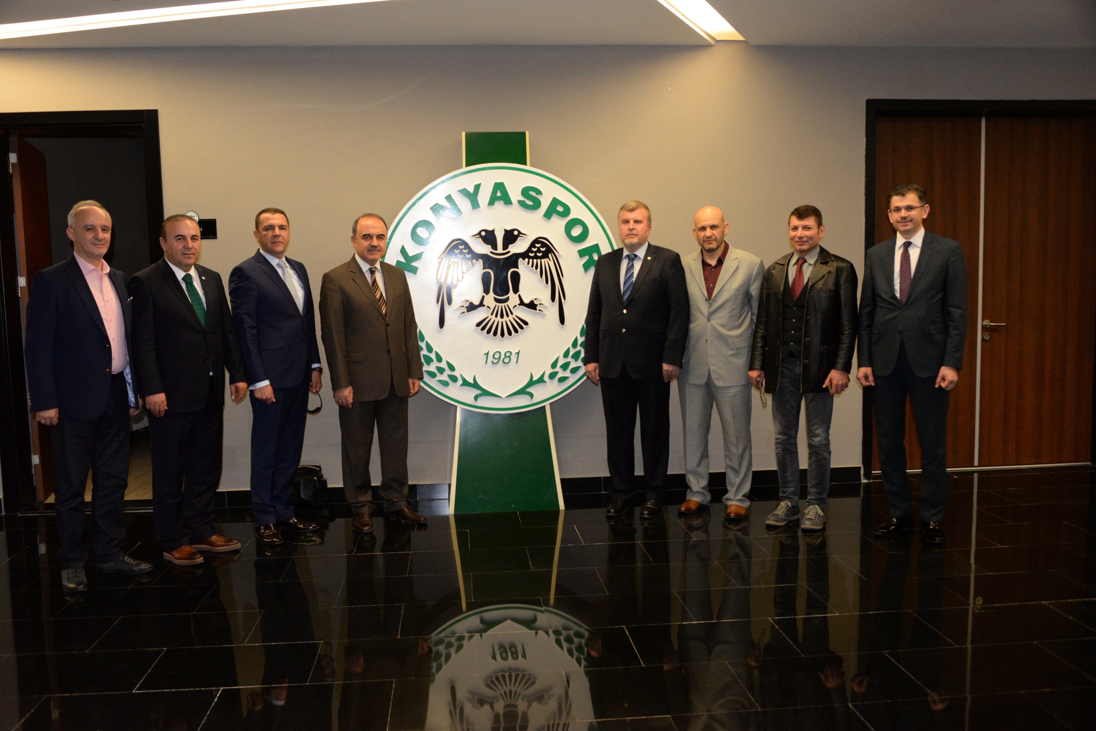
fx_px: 974
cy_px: 366
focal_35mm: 32
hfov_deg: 58.7
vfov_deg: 41.1
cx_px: 548
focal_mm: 32
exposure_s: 1/200
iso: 3200
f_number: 4.5
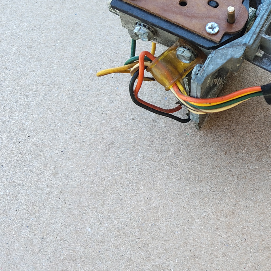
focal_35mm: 58
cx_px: 335
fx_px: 514
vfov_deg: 29.4
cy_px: 102
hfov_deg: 26.0
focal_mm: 5.56
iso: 100
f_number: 1.8
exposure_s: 1/160
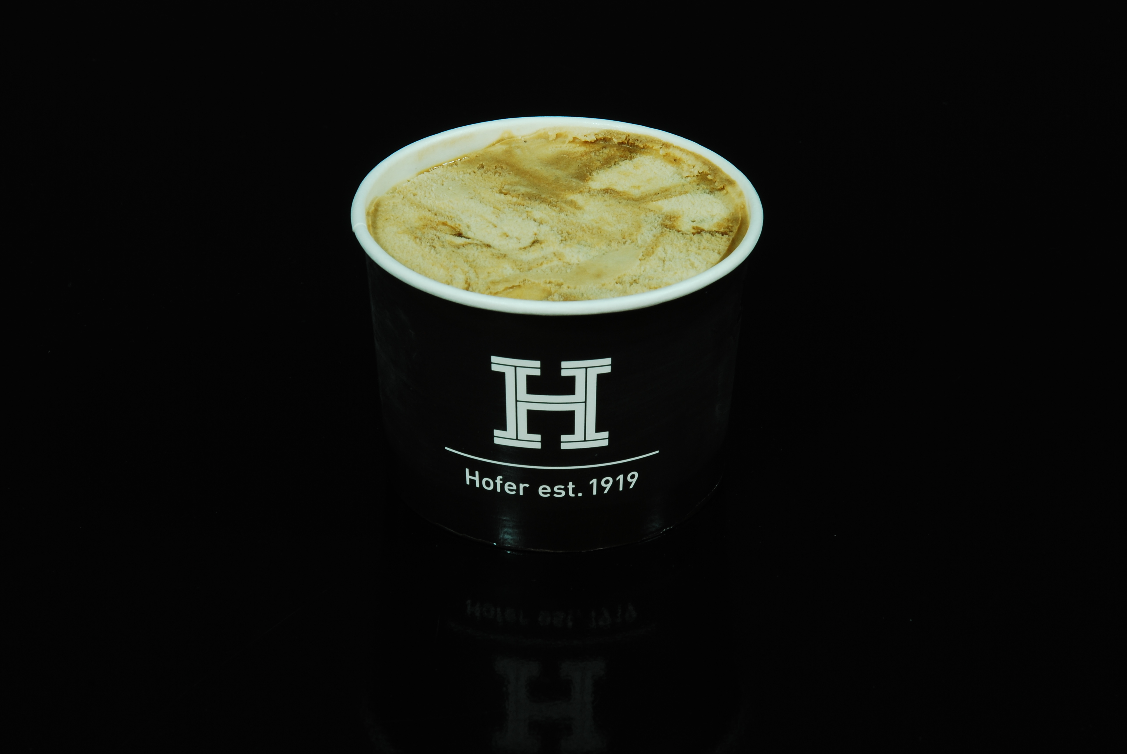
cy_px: 377
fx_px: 3996
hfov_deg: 16.1
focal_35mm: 128
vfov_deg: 10.8
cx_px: 564
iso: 100
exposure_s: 3
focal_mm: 85
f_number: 22
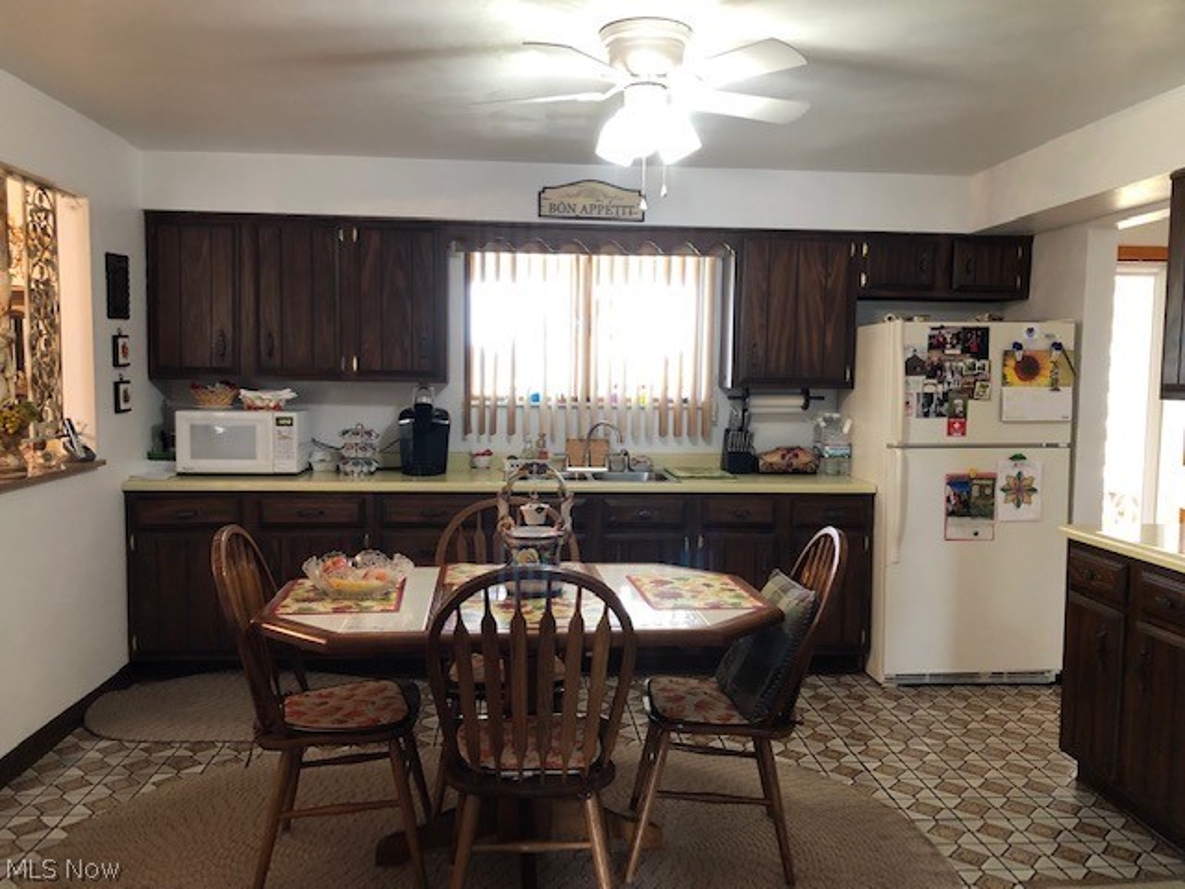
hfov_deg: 63.4
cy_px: 444
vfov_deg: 49.7
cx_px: 592
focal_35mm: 28
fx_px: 959
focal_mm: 3.99
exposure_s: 1/15
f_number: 1.8
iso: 64
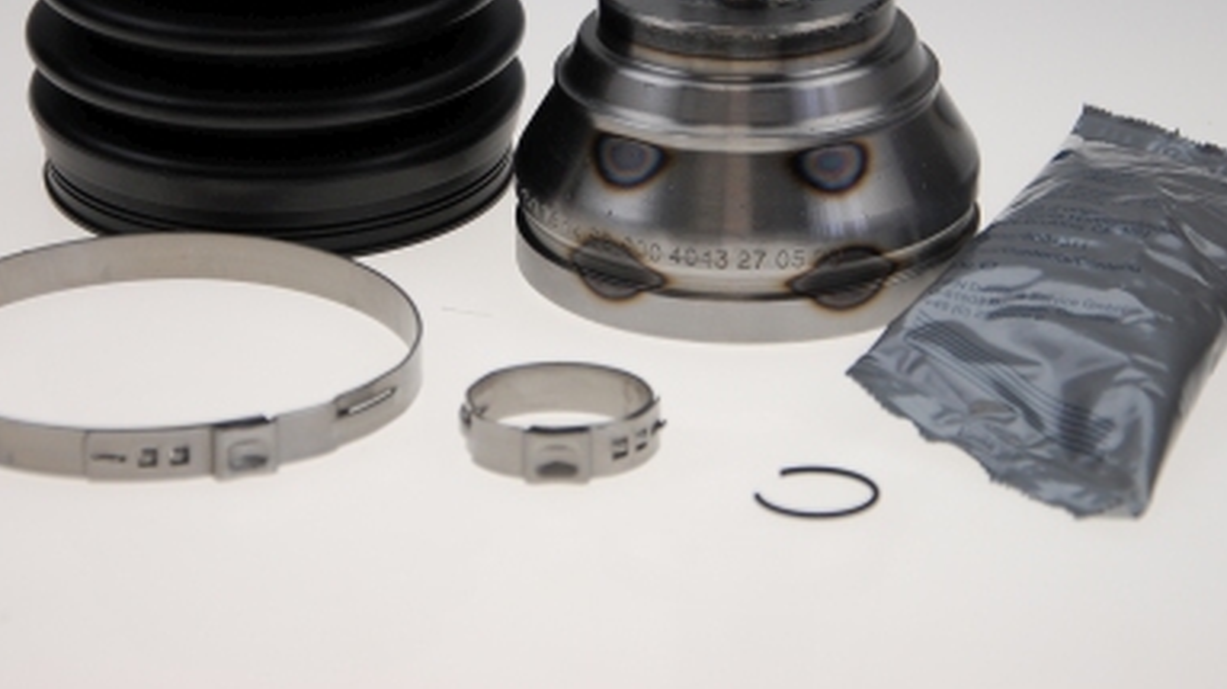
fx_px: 4943
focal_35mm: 152
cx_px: 589
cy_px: 64
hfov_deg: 14.2
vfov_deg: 7.9
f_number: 5.6
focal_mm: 62
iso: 280
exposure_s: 1/500
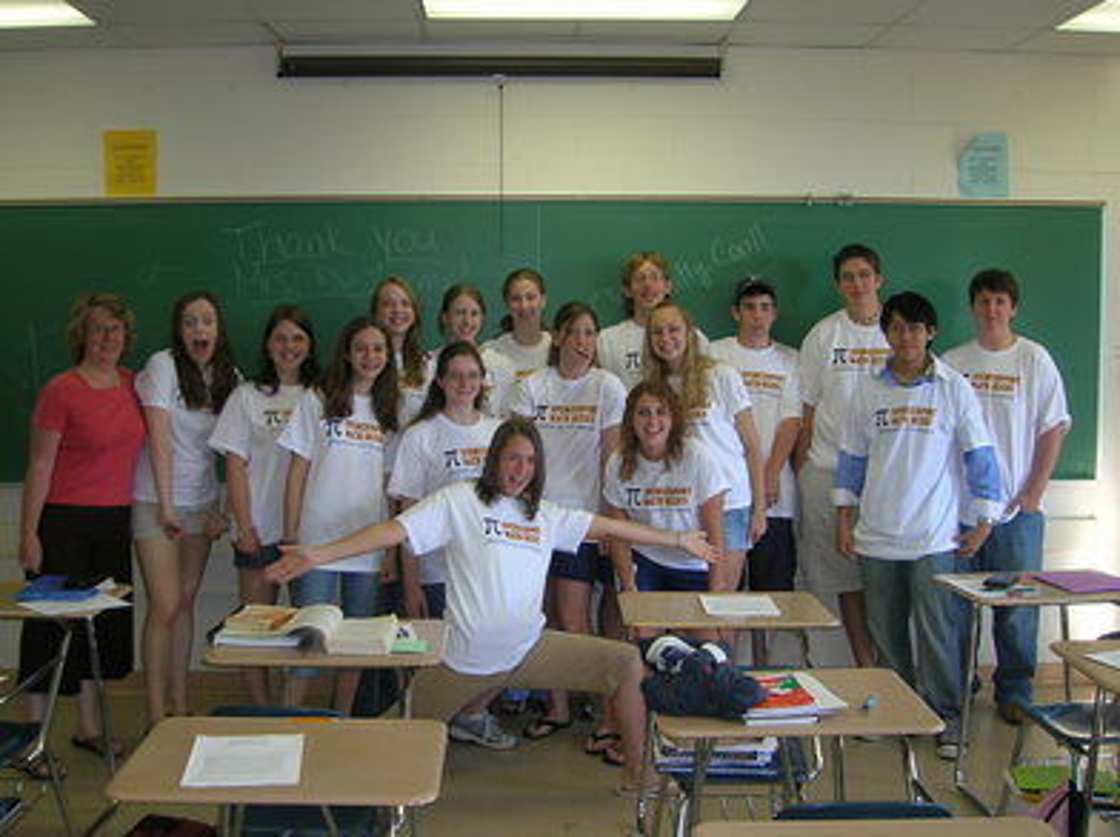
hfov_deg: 49.0
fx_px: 1228
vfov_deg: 37.6
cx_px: 560
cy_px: 418
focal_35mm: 38
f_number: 3
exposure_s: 1/30
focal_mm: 6.4
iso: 50
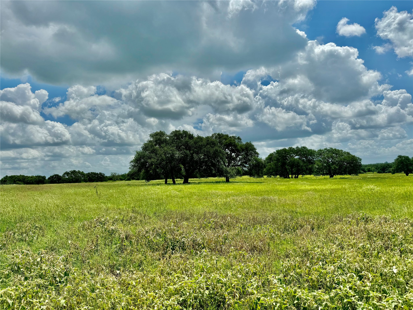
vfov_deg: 56.8
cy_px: 155
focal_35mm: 24
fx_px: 286
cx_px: 206
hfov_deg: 71.6
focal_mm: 6.76
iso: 80
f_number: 1.78
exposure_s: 1/12346
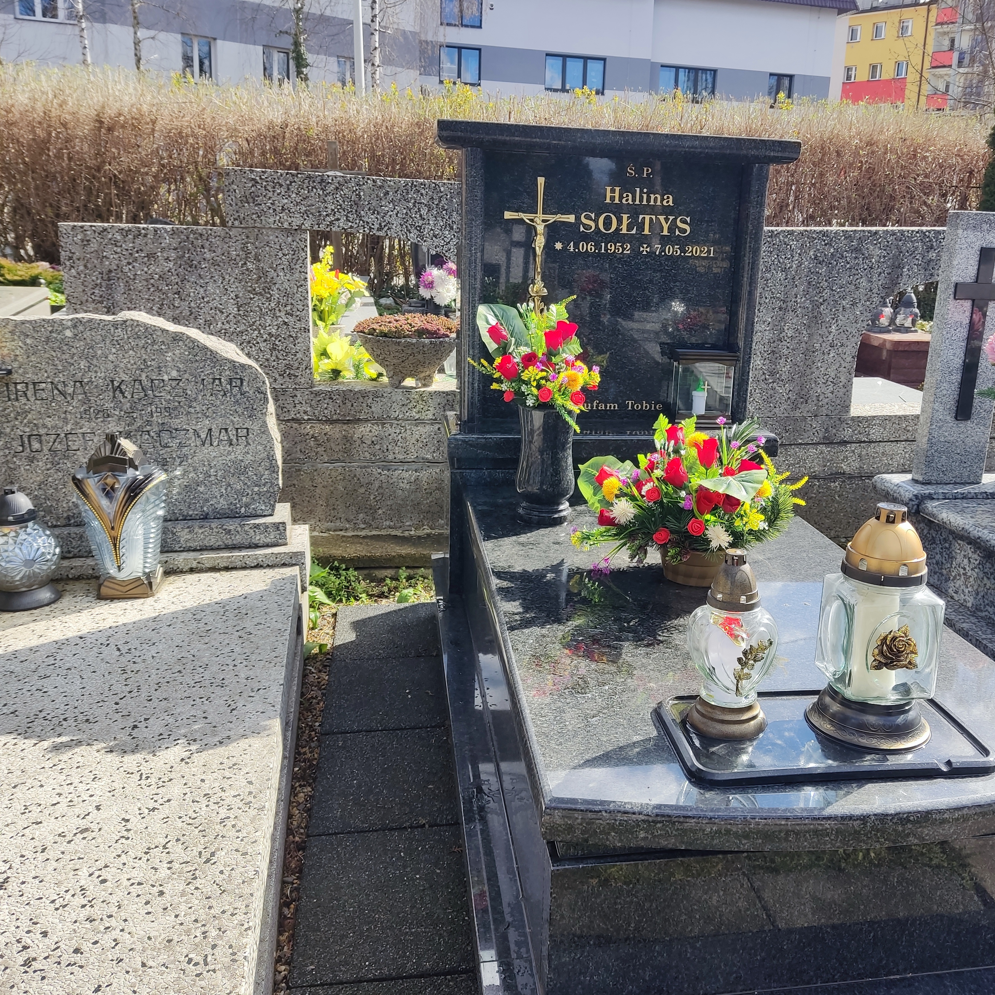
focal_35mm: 30
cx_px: 589
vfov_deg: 54.0
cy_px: 493
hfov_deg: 53.7
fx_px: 976
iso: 50
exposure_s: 1/802
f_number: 1.79
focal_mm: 4.71
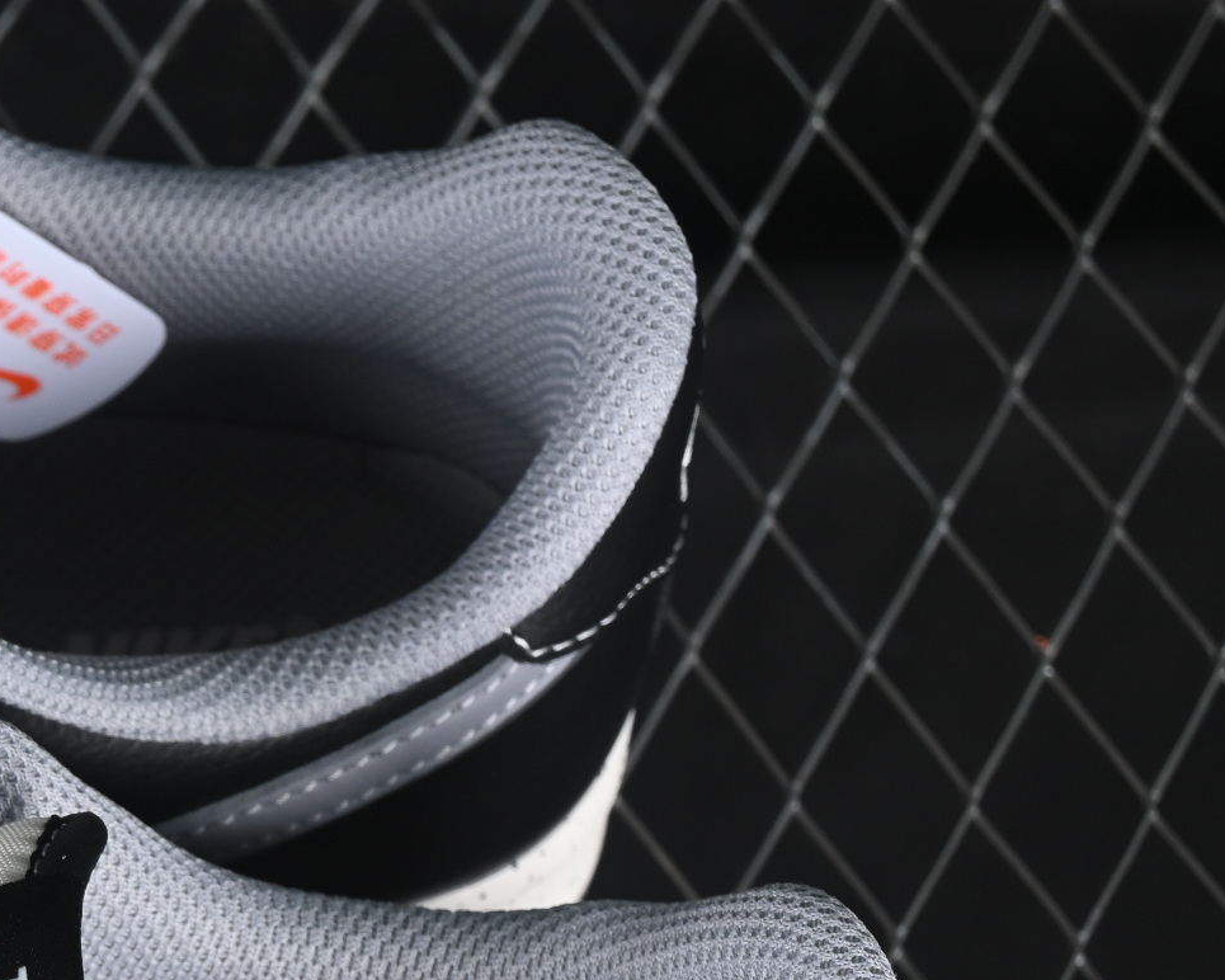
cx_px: -423
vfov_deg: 7.6
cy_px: 1107
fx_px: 7360
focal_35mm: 203
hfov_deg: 9.3
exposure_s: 1/60
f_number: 6.3
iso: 160
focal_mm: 50
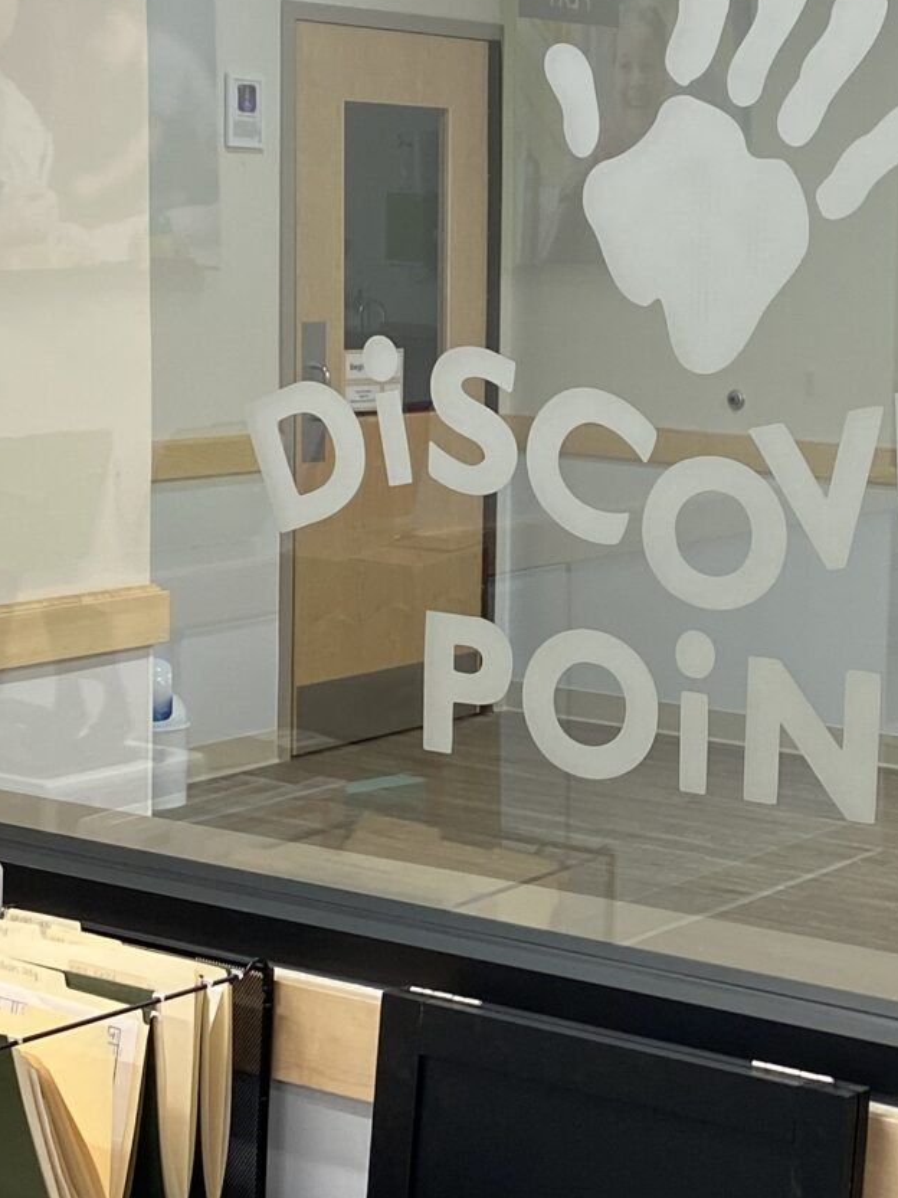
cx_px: 815
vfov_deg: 24.4
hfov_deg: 18.1
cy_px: 647
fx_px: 2767
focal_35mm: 80
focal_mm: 4.25
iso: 80
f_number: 1.8
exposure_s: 1/60
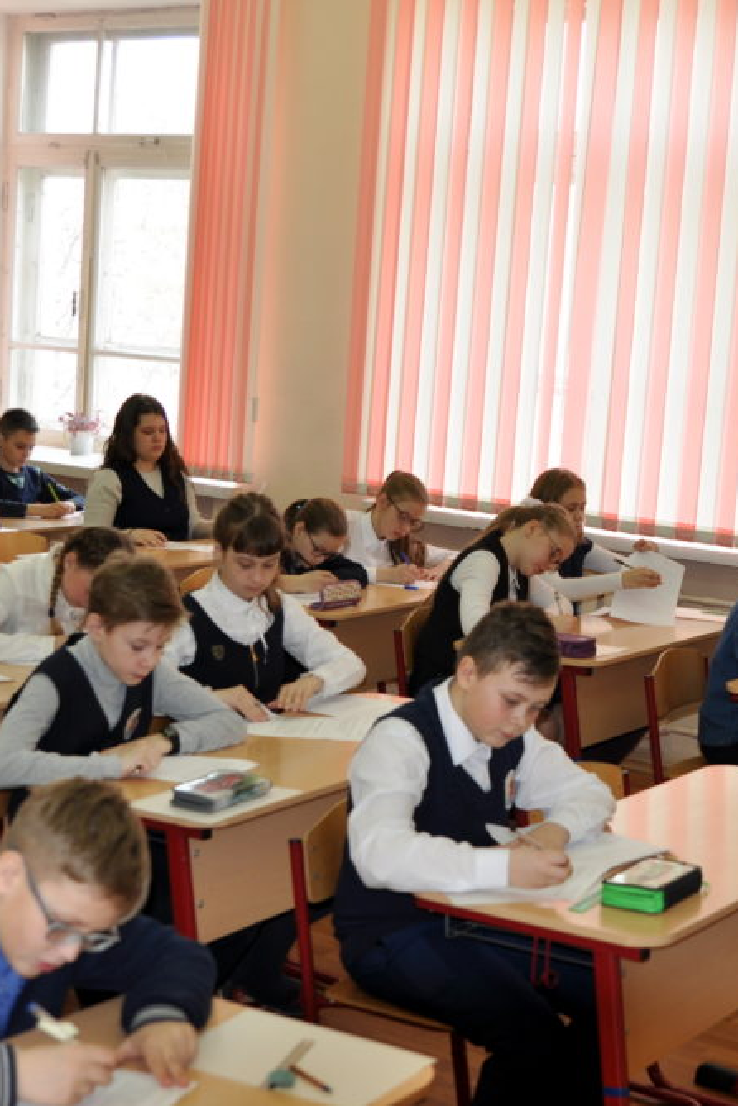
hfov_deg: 24.4
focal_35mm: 55
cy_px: 559
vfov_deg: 36.2
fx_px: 1691
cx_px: 525
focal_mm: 24
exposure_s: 1/200
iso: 220
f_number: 2.8
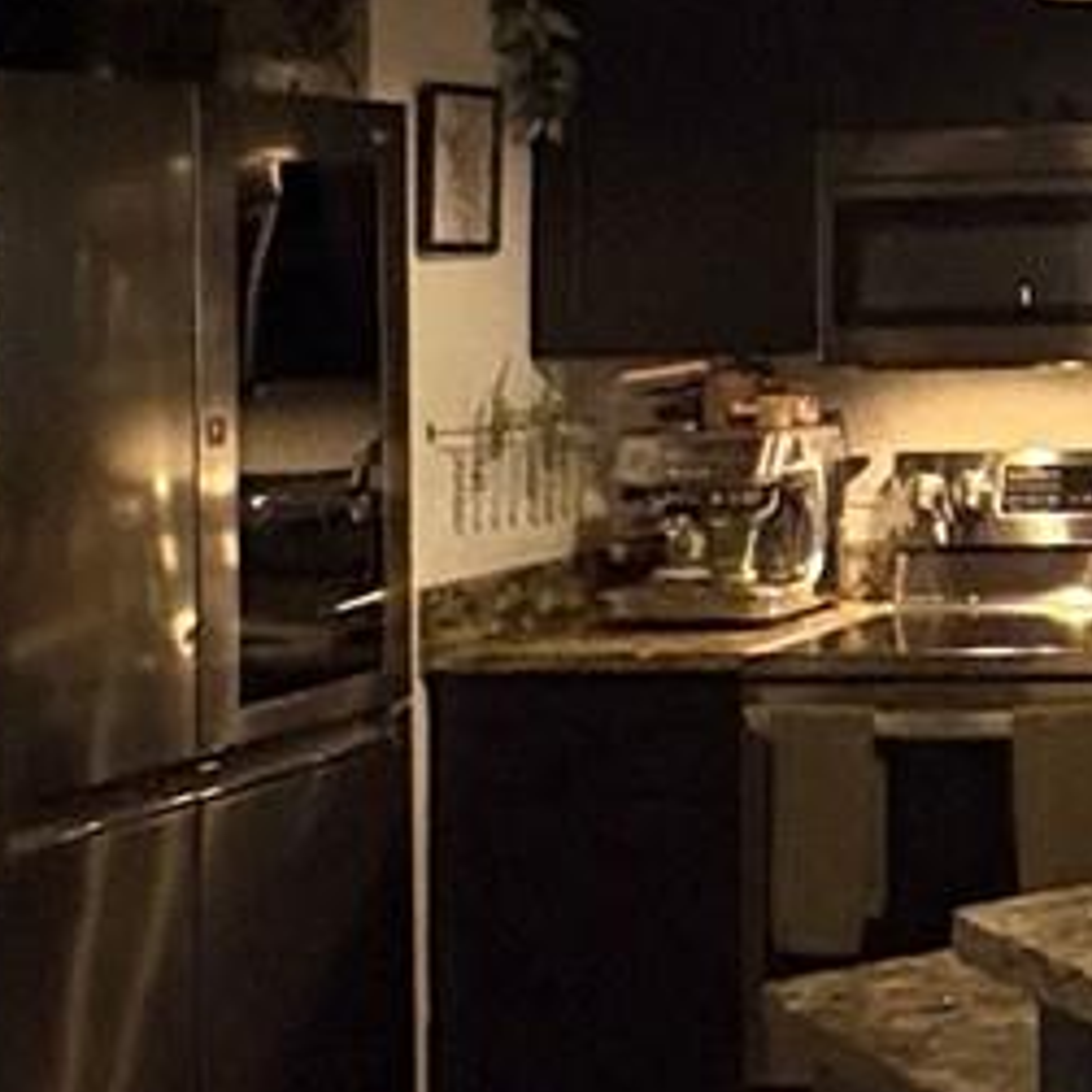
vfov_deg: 21.4
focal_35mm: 79
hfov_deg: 18.7
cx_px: 1745
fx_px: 2820
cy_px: 83
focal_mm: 2.22
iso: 800
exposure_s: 1/60
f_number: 2.2
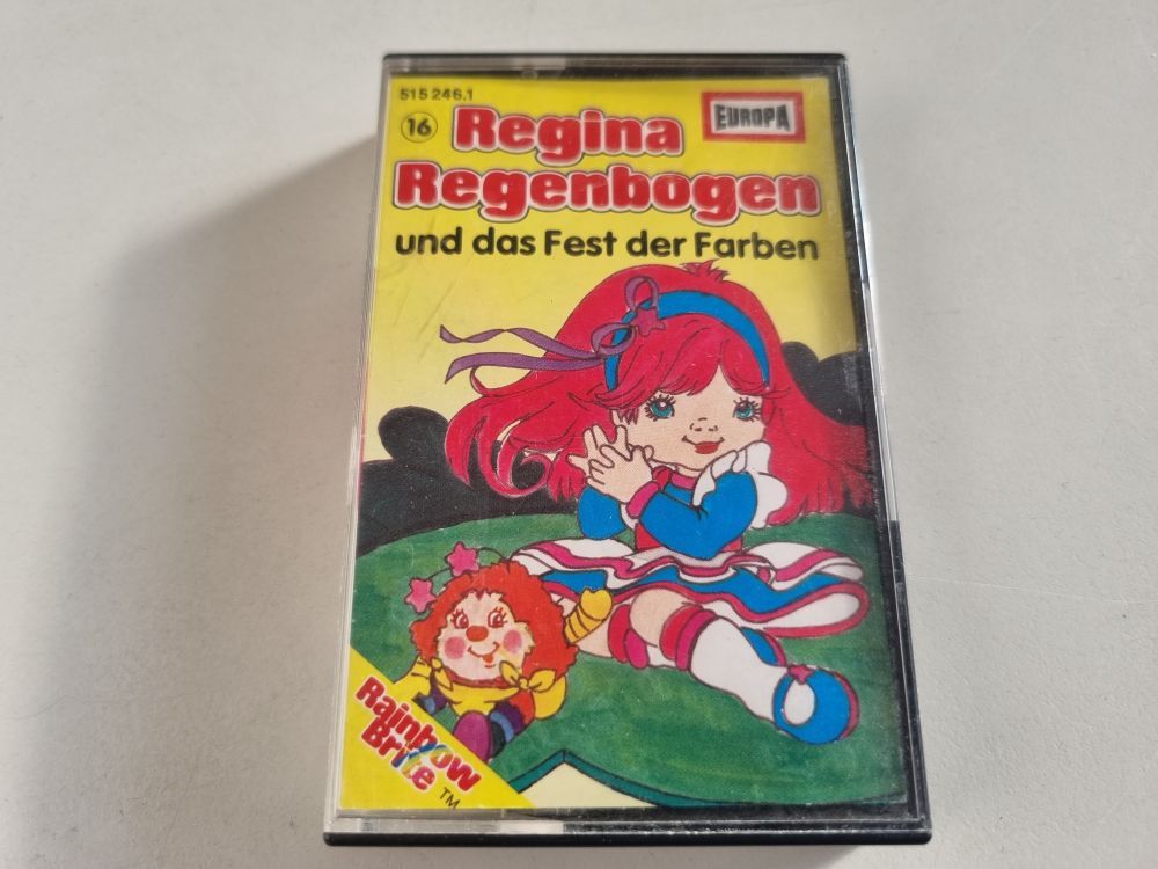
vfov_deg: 53.1
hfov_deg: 67.3
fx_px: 870
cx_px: 579
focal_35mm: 26
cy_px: 434
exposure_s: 1/166
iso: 50
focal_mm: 5.4
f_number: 1.8
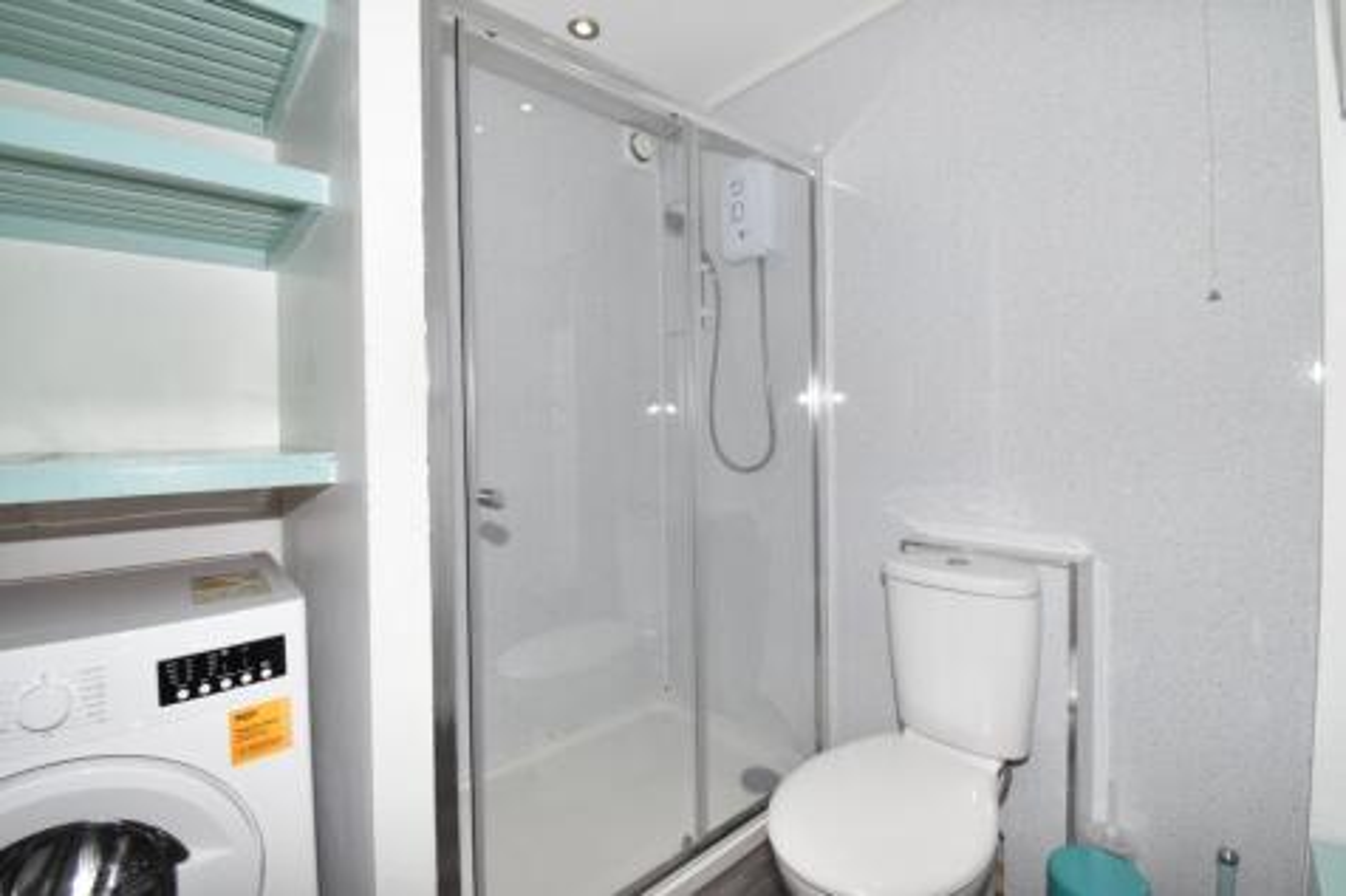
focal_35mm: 15
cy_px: 448
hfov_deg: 100.4
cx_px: 673
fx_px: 561
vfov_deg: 77.3
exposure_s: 1/60
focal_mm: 10
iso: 400
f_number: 13
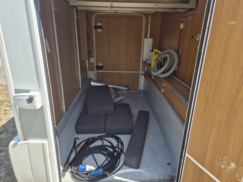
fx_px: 161
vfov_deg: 58.9
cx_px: 122
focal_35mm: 23
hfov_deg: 73.9
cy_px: 91
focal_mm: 5.4
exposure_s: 1/726
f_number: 1.8
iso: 25
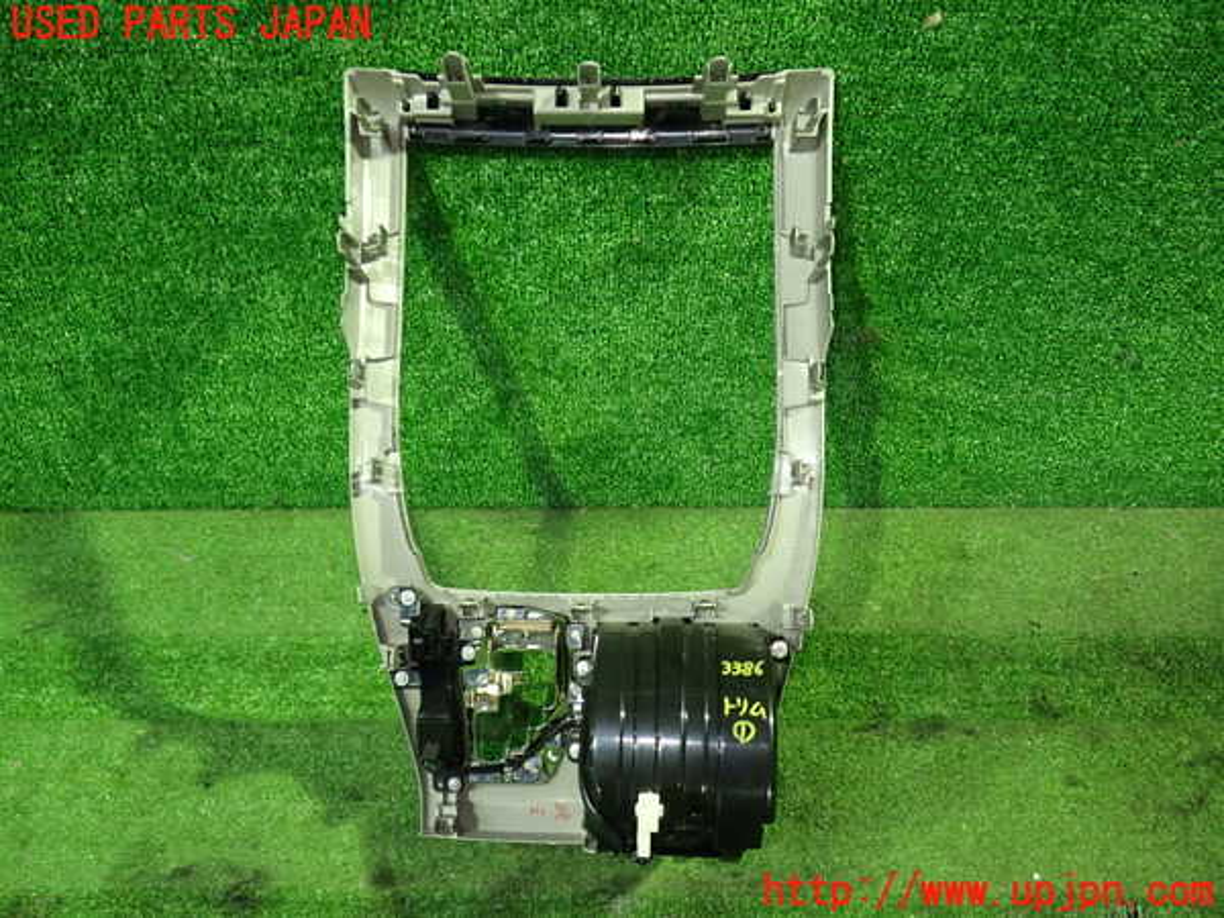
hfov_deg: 60.0
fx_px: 1061
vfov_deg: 46.8
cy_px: 459
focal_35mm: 30
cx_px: 612
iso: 800
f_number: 2.3
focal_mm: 5.4
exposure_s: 1/30
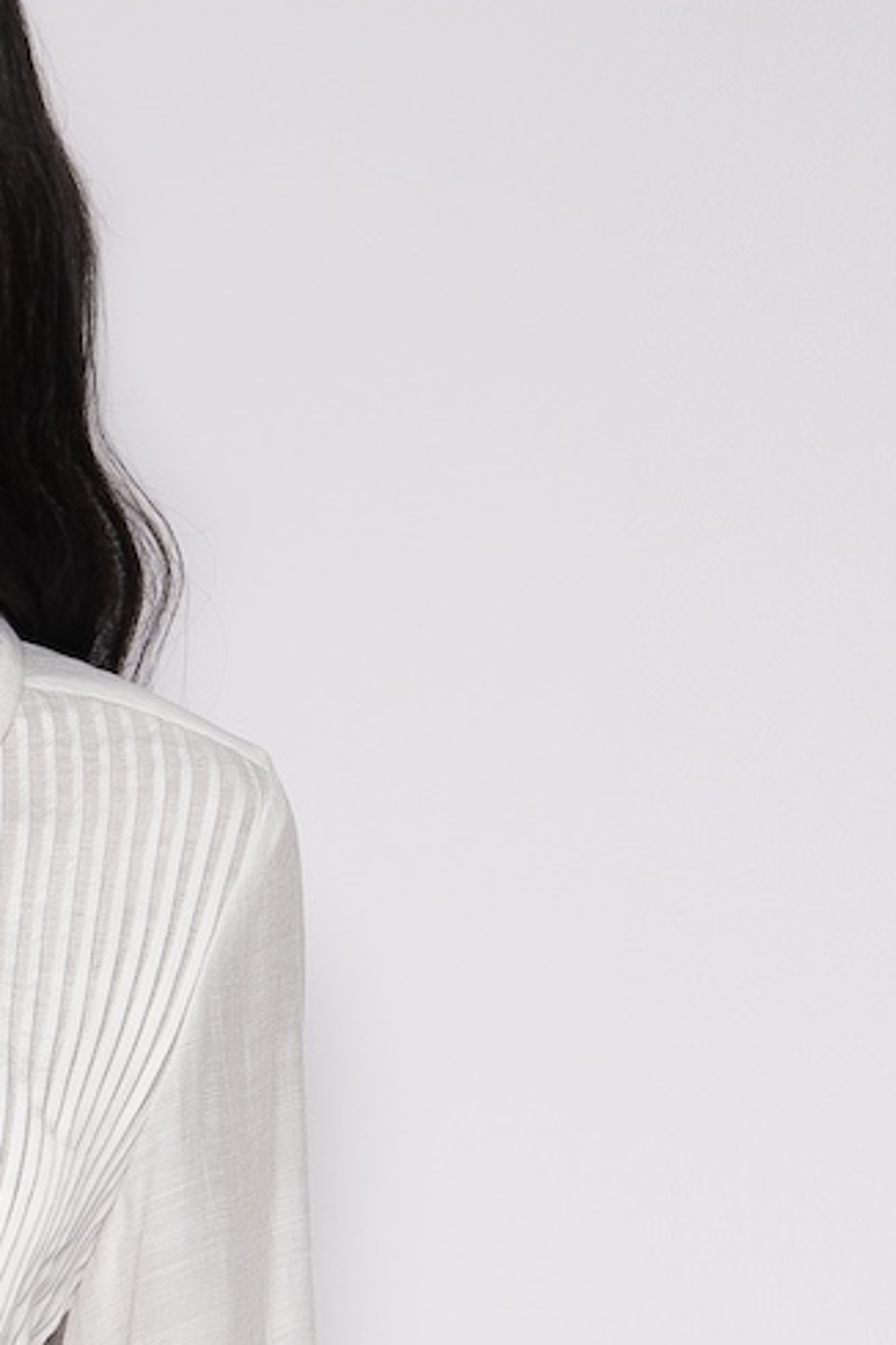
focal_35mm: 212
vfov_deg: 9.3
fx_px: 7914
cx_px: -327
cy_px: 2360
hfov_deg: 6.4
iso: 200
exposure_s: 1/160
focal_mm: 46
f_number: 7.1
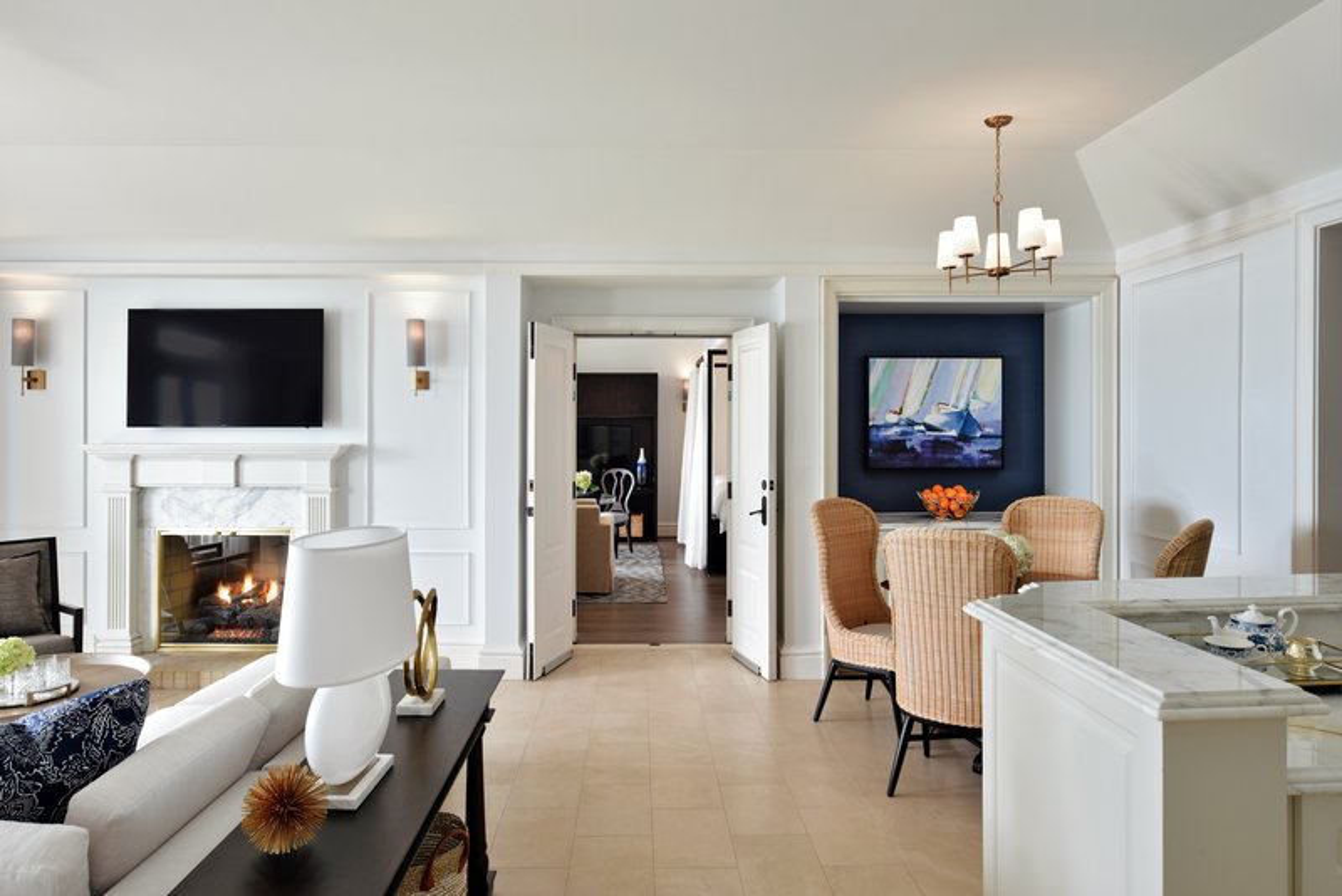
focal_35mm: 22
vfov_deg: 57.3
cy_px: 448
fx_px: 820
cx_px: 671
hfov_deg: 78.6
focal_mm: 22
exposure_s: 1/1.67
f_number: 16
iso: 200
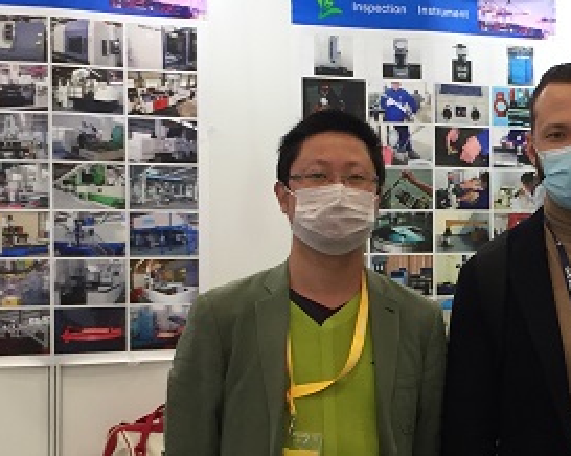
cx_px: 481
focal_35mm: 83
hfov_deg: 22.6
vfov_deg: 18.5
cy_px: 259
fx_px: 1402
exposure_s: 1/33
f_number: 2.2
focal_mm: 4.15
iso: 80
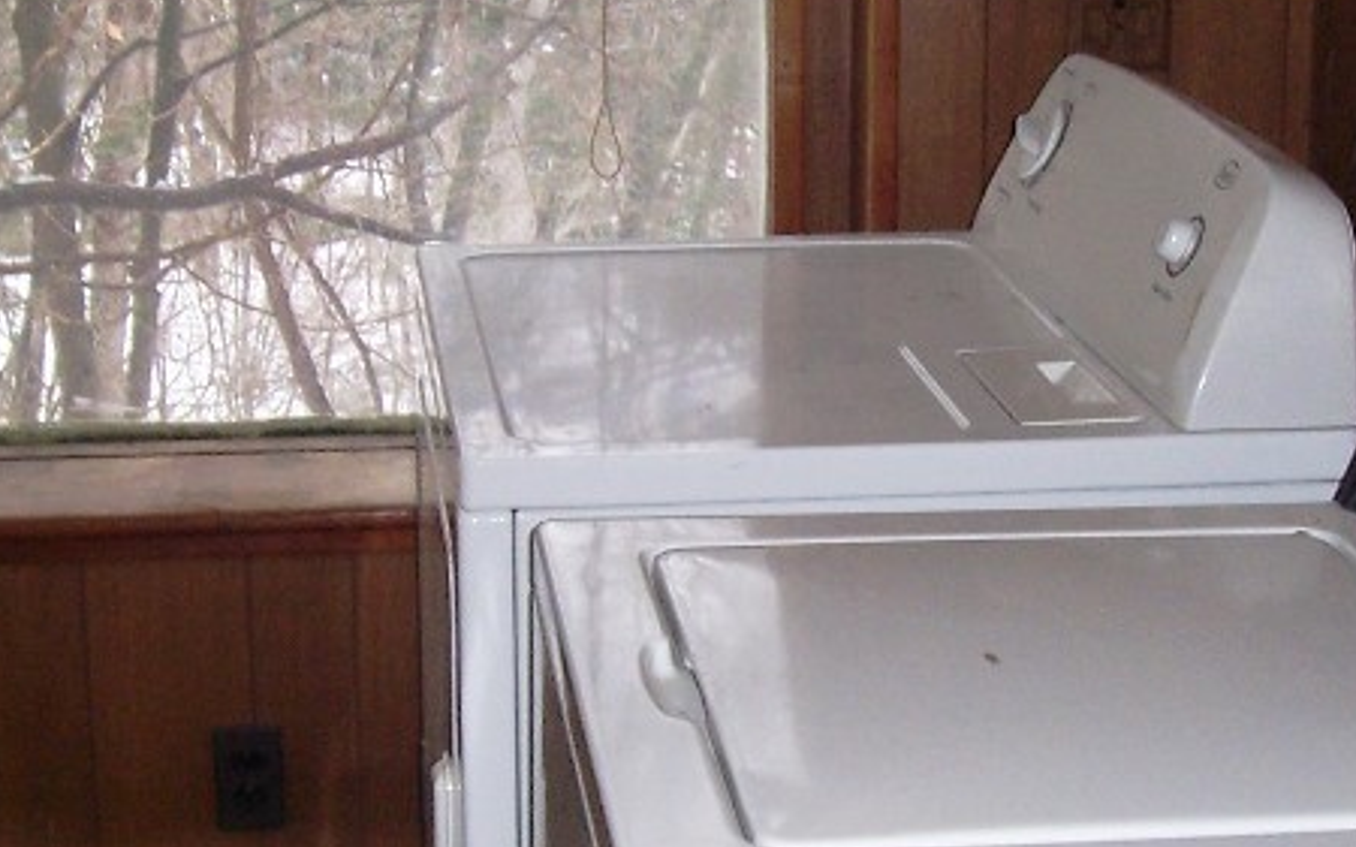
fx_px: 3030
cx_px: 811
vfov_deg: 15.9
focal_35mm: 82
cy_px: 437
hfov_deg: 25.2
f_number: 2.7
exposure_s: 1/60
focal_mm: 5.6
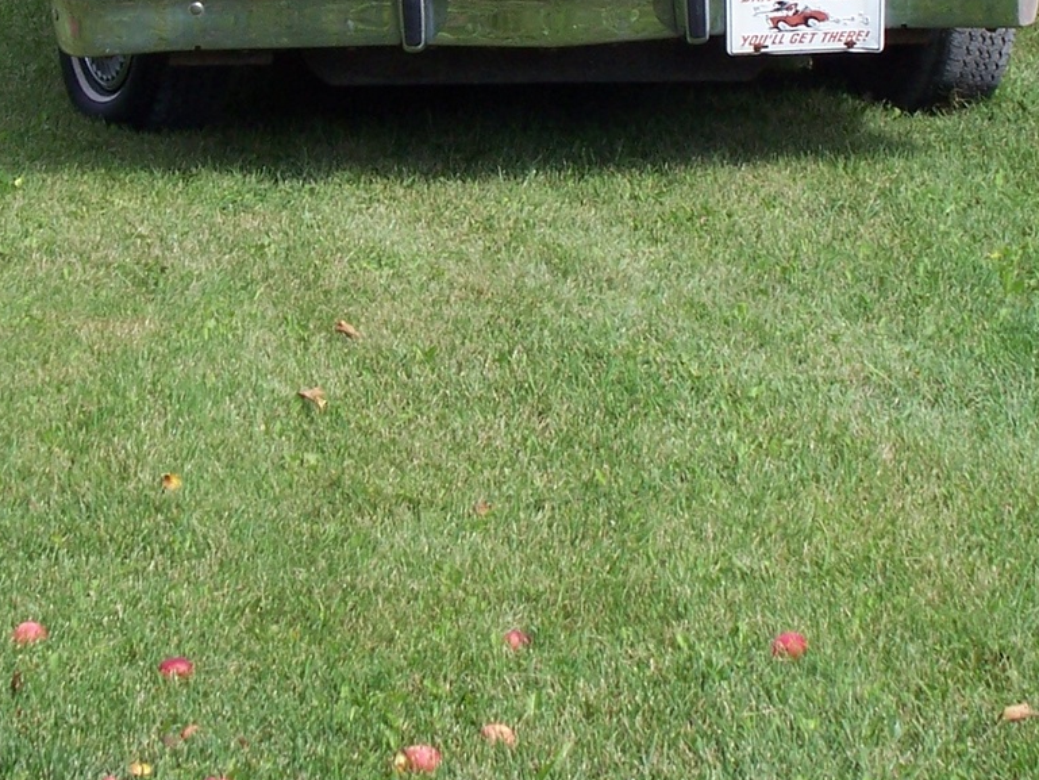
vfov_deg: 8.3
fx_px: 5374
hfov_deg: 11.0
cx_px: 543
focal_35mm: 179
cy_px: -16
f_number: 4.8
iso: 80
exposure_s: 1/250
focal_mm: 14.7
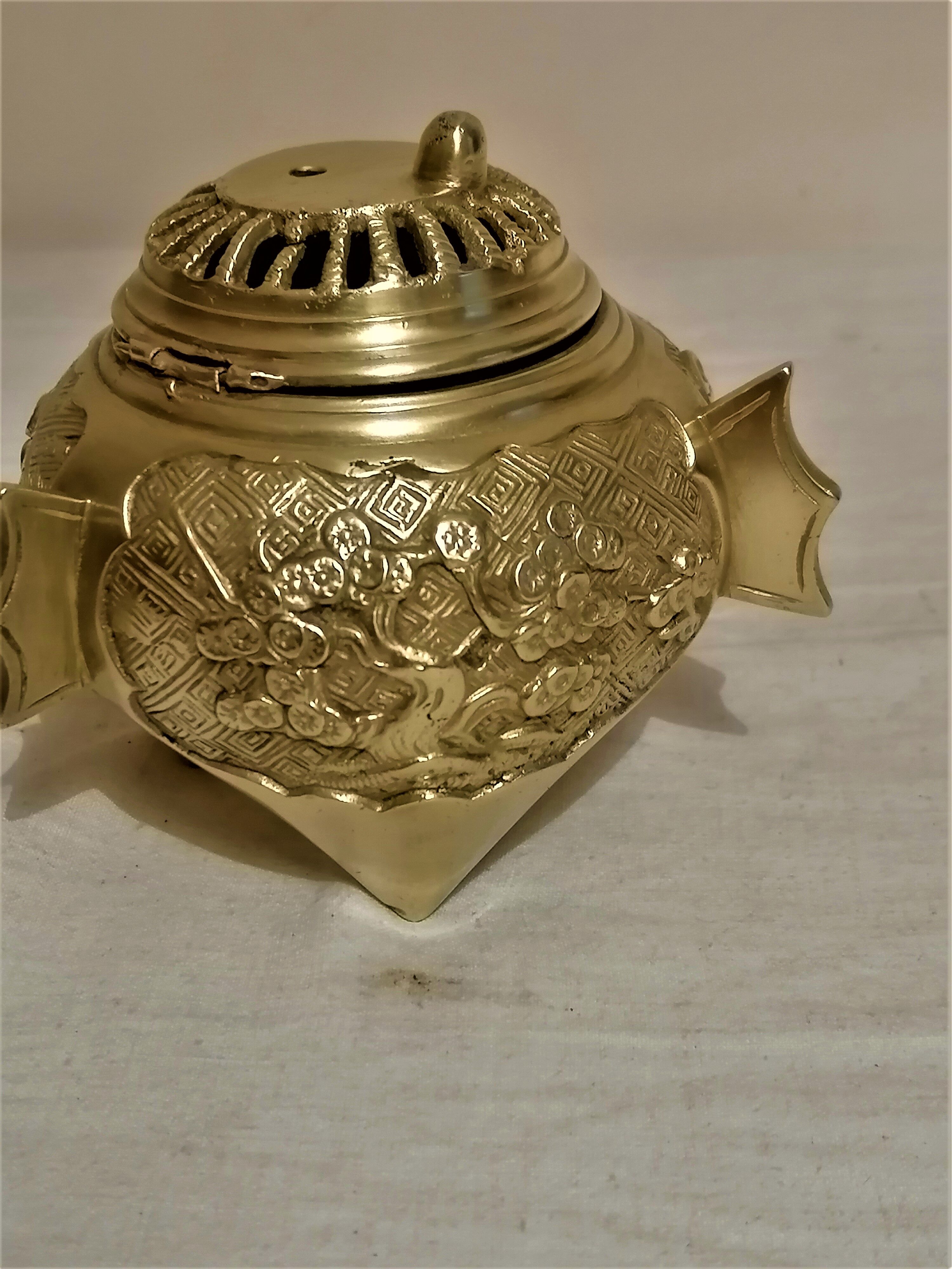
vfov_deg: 35.5
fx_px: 1980
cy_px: 634
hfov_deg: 27.0
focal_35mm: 54
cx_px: 476
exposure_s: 1/33.3
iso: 250
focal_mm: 5.4
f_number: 1.8
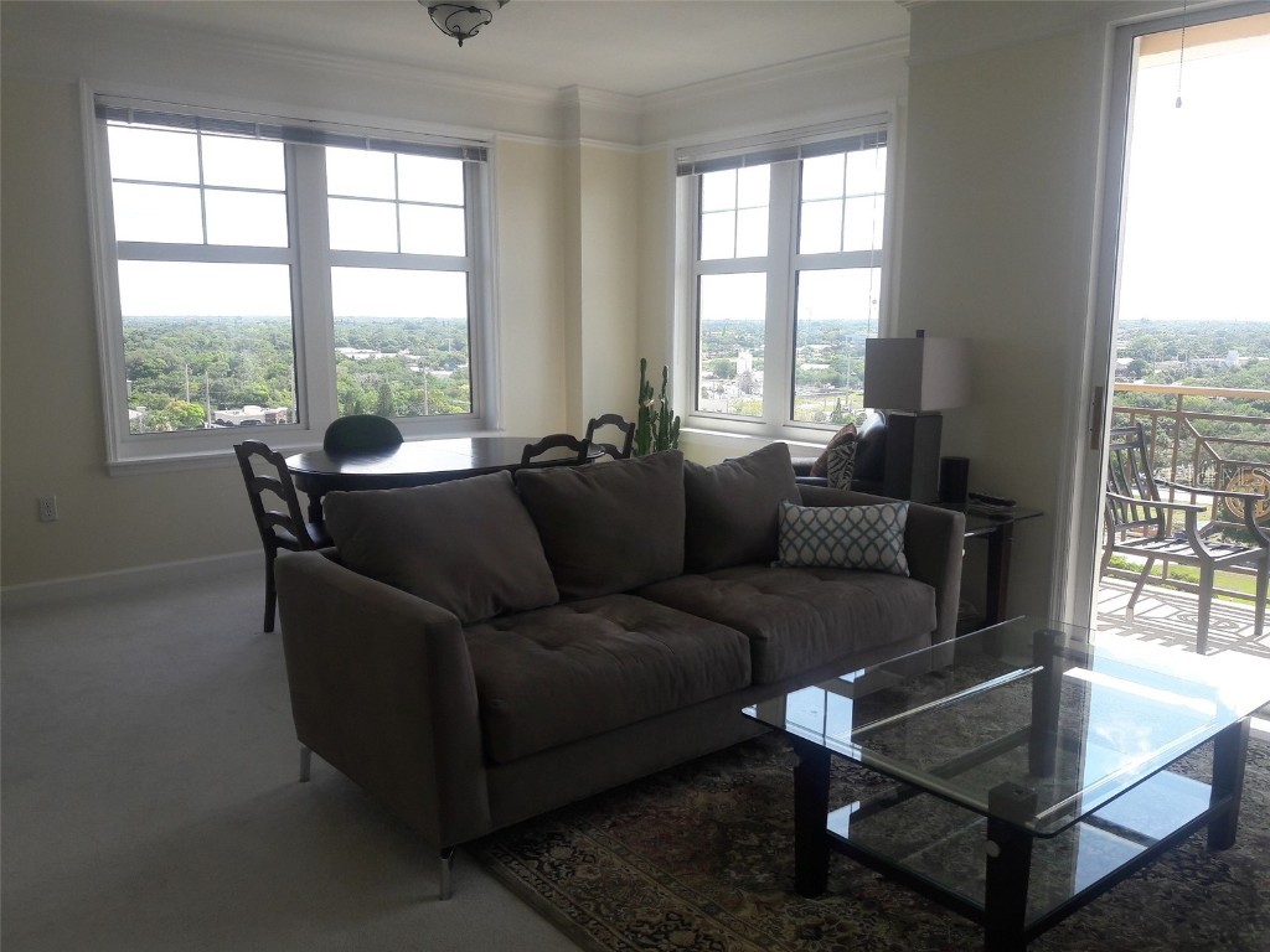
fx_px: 1027
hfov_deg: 63.4
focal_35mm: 28
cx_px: 635
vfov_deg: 49.7
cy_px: 476
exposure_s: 1/360
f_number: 1.9
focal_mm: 3.7
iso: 40
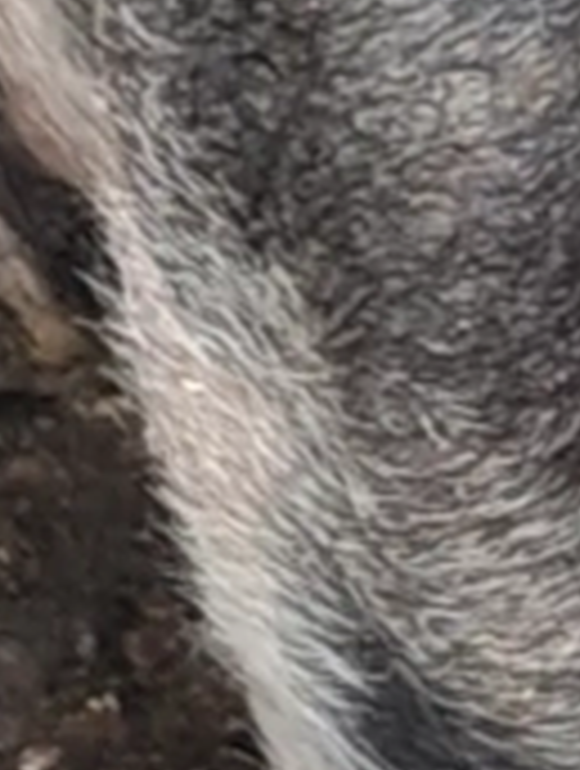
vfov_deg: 5.3
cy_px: -540
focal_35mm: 365
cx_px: 355
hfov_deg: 4.1
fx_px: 8124
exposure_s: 1/50
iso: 122
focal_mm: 5.56
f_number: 1.88
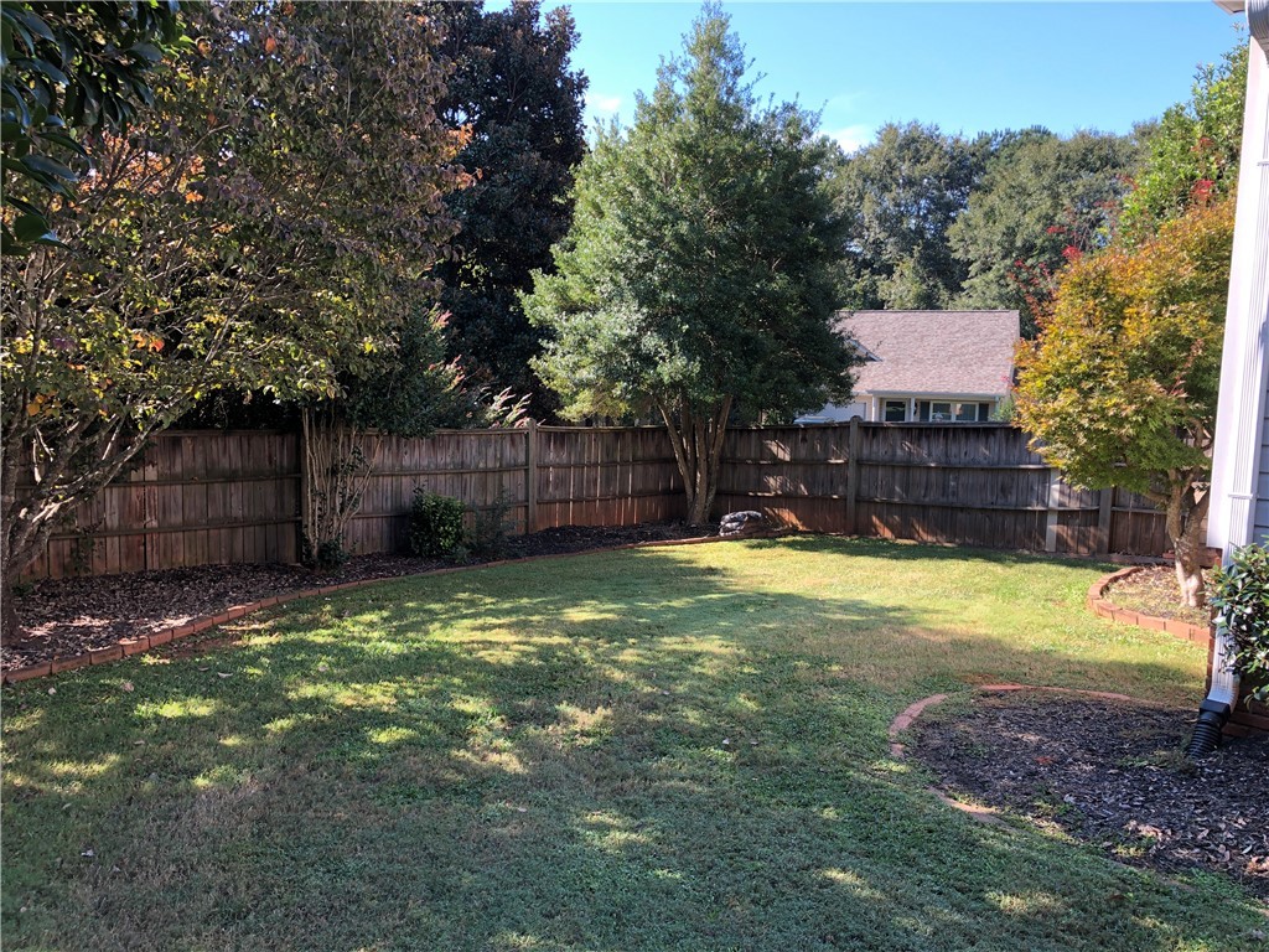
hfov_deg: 63.4
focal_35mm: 28
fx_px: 1026
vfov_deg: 49.7
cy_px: 476
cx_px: 634
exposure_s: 1/152
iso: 20
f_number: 1.8
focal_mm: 3.99
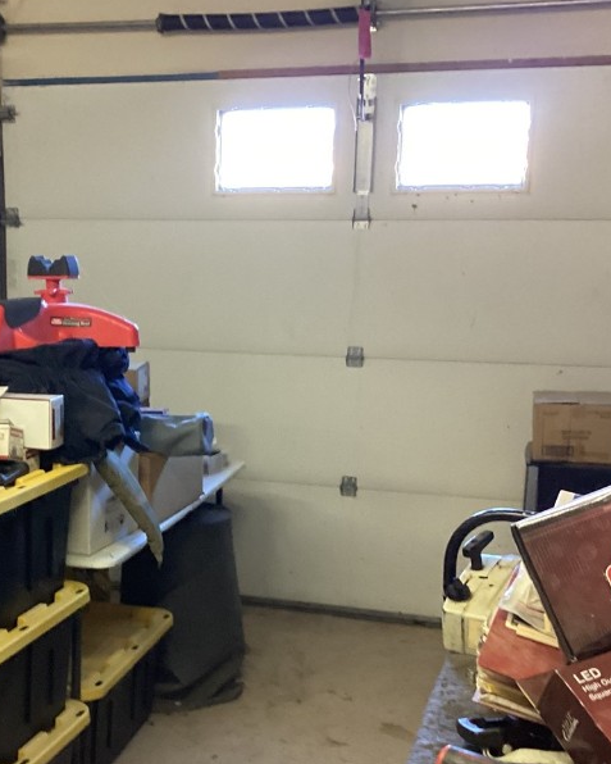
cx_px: 131
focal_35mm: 52
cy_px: 479
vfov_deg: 35.8
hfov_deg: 28.6
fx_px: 1175
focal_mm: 3.3
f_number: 2.4
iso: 320
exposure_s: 1/30
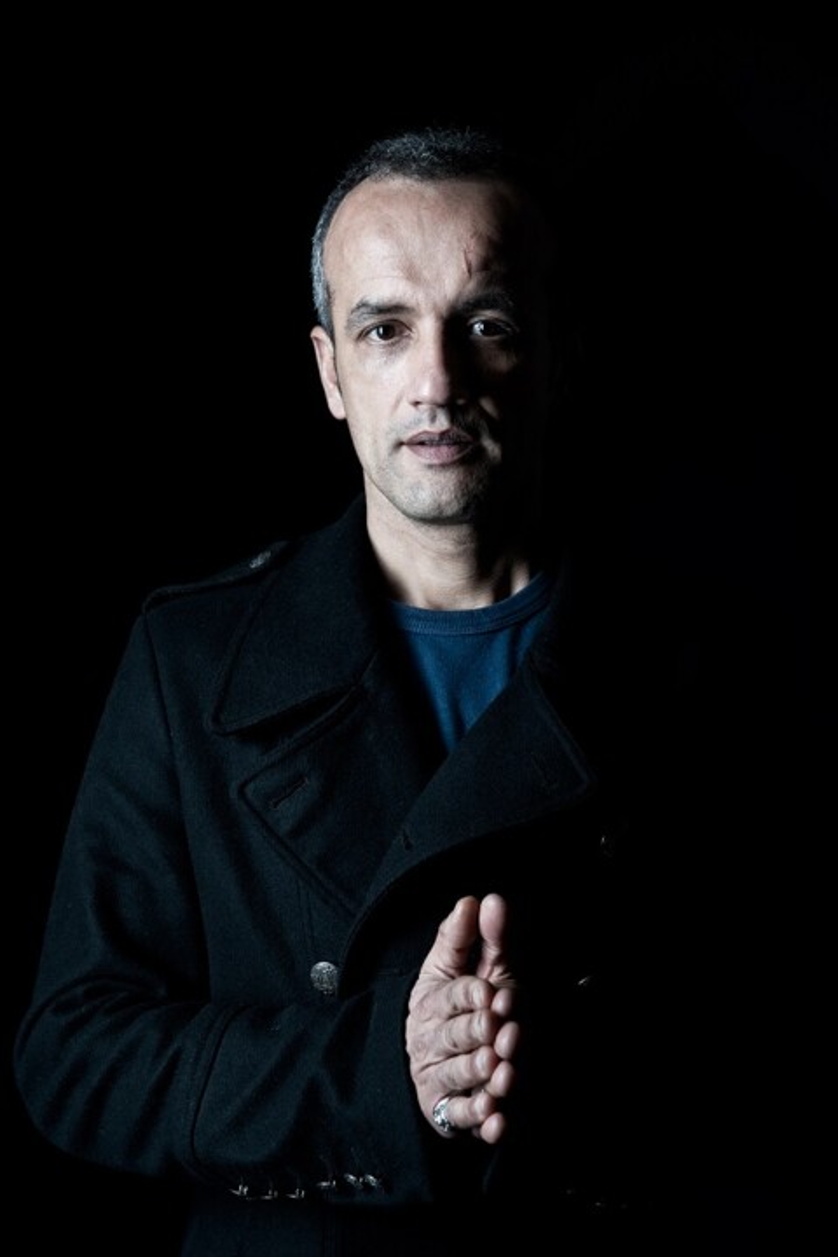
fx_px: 2444
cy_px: 628
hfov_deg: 19.5
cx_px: 419
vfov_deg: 28.8
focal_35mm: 70
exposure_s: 1/200
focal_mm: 70
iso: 200
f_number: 8
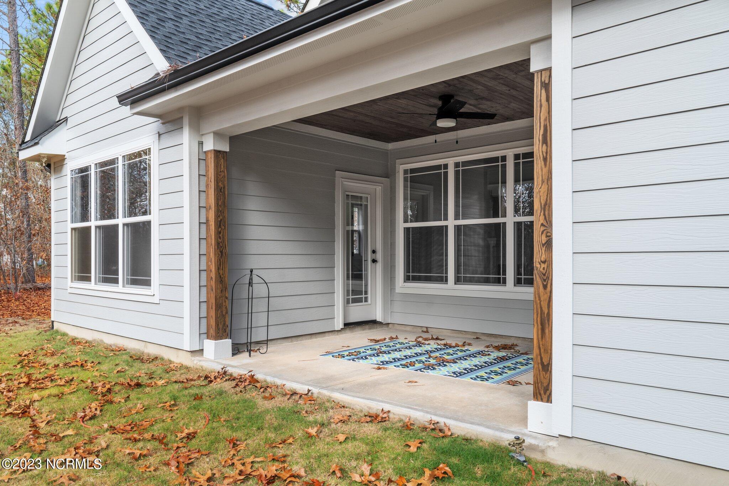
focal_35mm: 27
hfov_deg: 67.4
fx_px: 547
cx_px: 364
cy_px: 243
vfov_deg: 47.9
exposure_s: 1/30
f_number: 8
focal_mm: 27
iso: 320
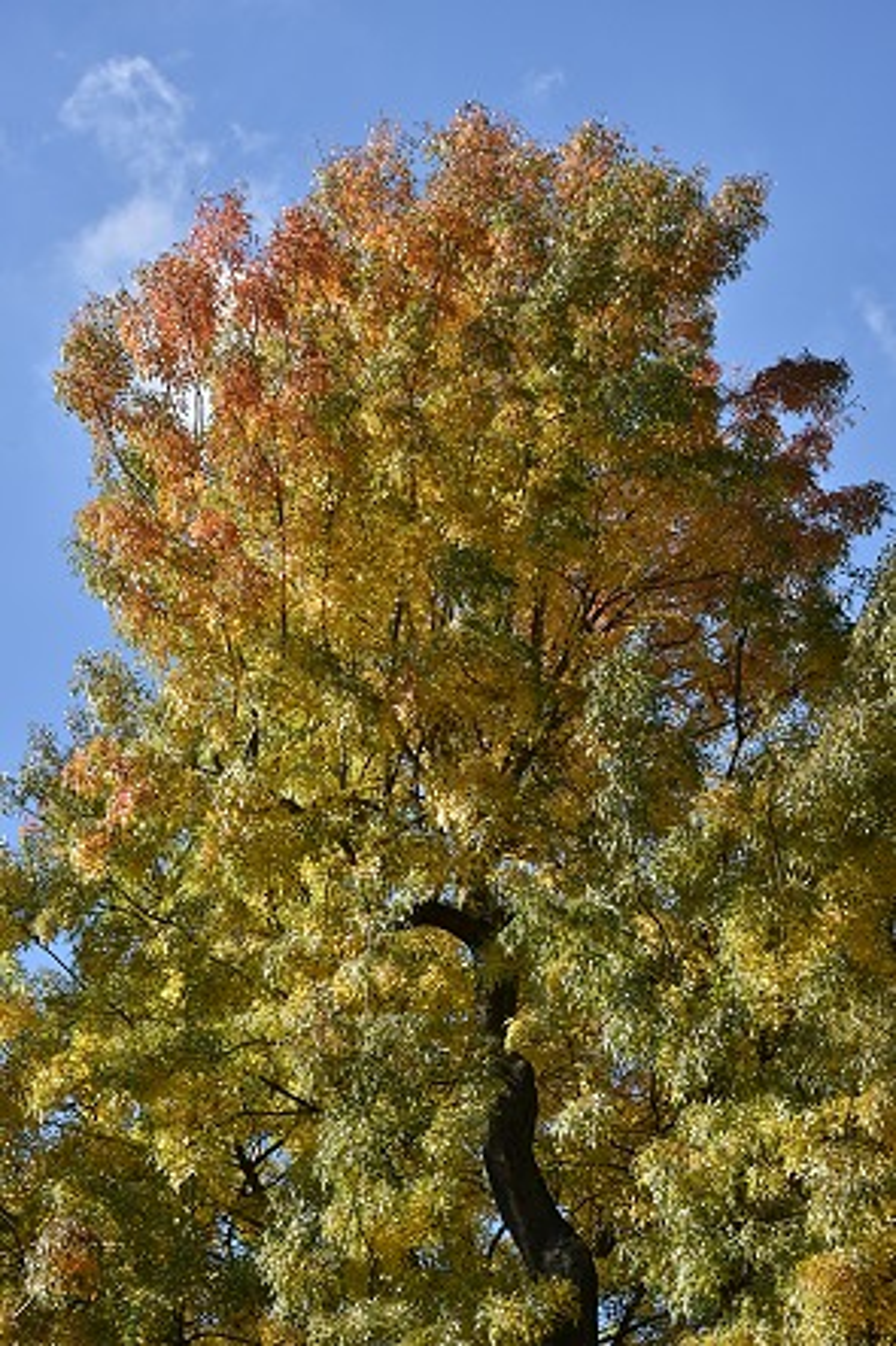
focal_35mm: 90
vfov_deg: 22.6
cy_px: 673
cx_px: 448
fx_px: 3362
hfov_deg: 15.2
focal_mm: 60
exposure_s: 1/640
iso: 200
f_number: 8
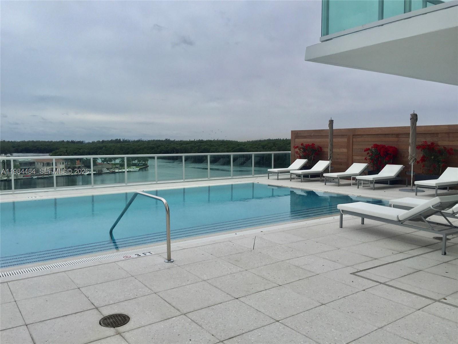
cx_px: 229
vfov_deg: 48.2
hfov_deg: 61.7
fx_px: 384
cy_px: 172
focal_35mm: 29
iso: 32
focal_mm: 4.15
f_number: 2.2
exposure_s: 1/732
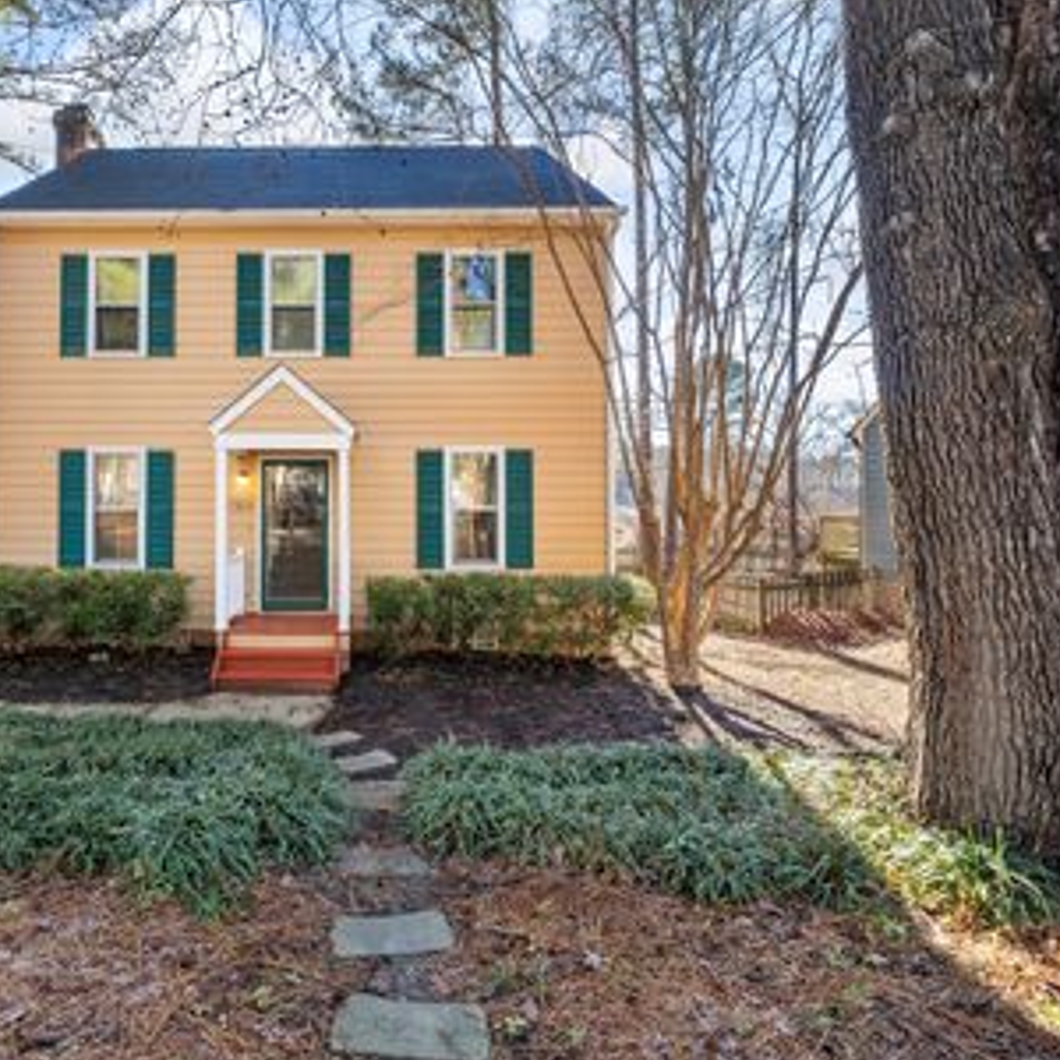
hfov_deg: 81.3
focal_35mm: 17
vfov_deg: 83.9
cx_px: 357
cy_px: 496
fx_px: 589
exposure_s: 1/30
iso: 80
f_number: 7.1
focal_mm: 12
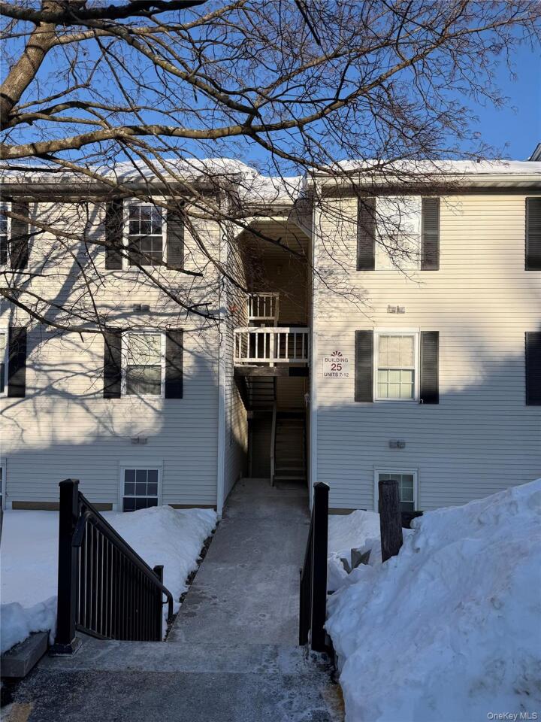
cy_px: 361
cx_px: 270
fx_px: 500
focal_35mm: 24
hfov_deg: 56.8
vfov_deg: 71.6
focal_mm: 6.76
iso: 80
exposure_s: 1/4405
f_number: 1.78
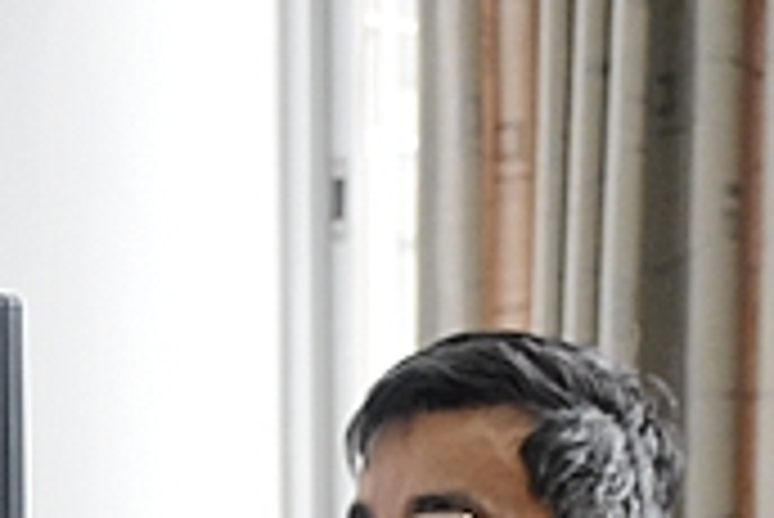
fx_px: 2926
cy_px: 757
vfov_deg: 9.8
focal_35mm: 136
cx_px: 378
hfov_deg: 15.1
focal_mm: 26
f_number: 4
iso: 2000
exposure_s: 1/160
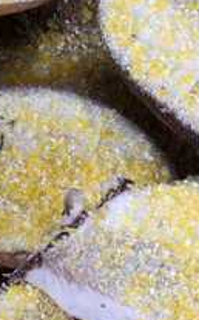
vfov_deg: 7.3
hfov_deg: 4.5
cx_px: 309
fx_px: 2504
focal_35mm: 288
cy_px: 137
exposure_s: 1/160
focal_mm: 66
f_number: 22
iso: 250
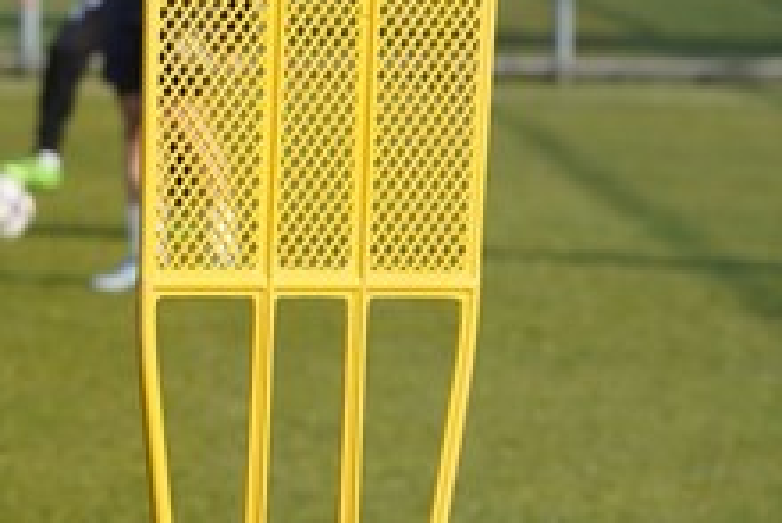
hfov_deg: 5.4
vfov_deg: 3.6
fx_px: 8260
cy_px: 9
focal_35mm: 380
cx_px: -316
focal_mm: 125
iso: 500
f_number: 5.6
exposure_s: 1/1250
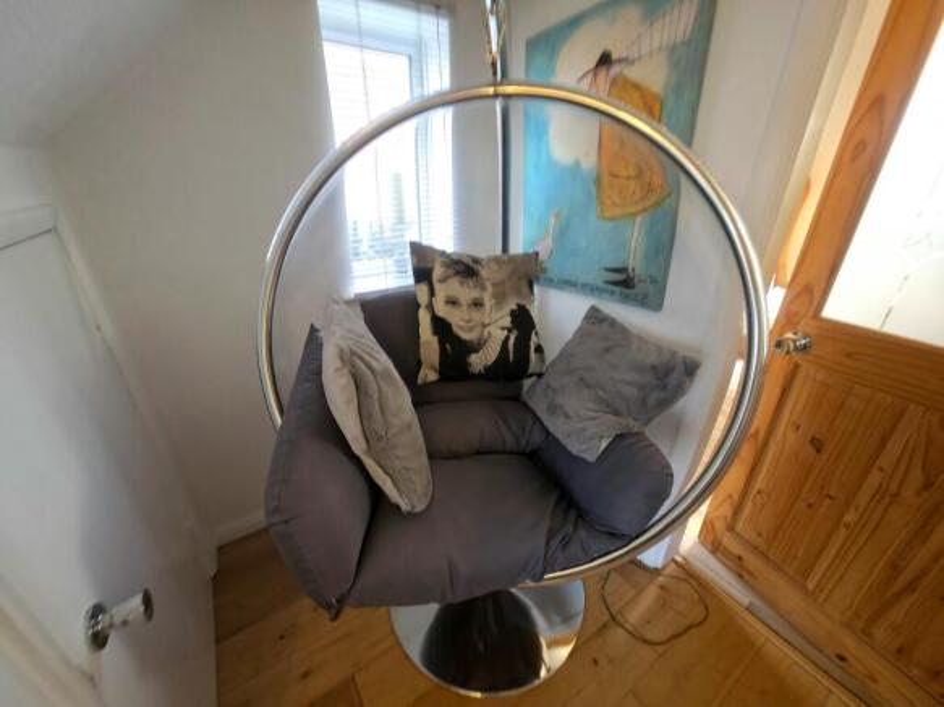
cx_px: 472
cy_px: 354
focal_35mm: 13
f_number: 1.9
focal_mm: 2.2
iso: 125
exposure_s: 1/20
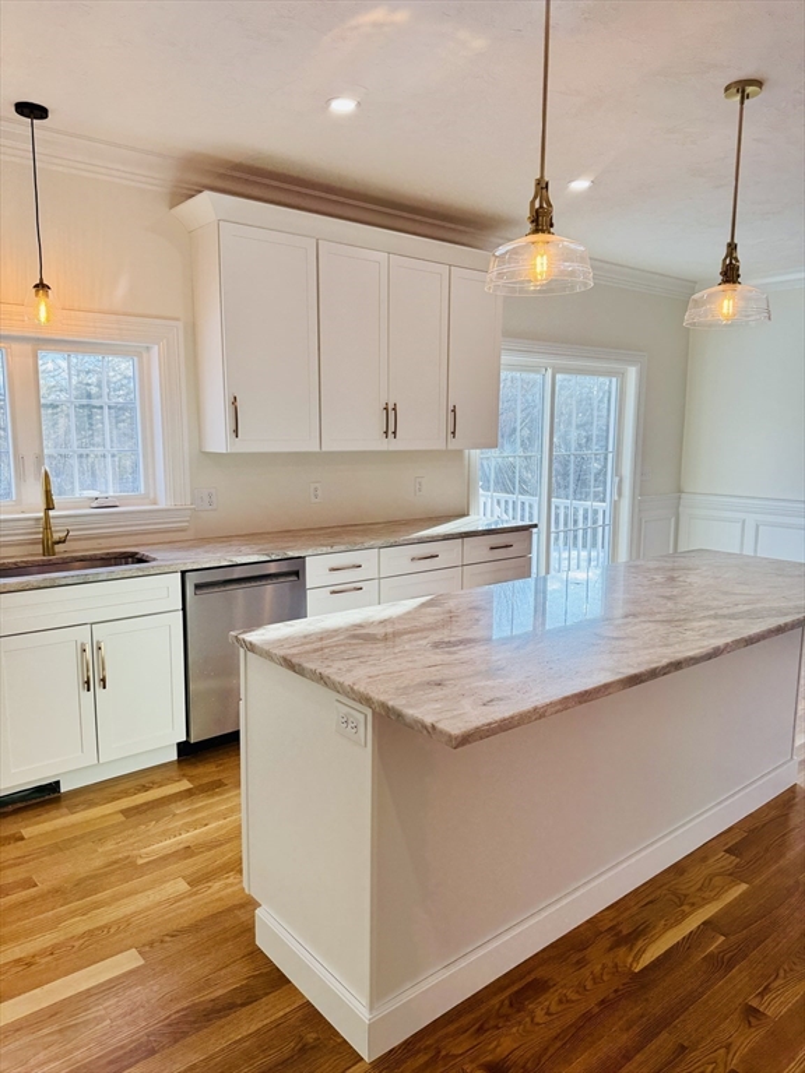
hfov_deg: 56.8
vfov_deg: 71.6
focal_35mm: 24
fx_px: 744
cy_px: 536
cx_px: 402
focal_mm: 6.76
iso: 64
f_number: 1.78
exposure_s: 1/194
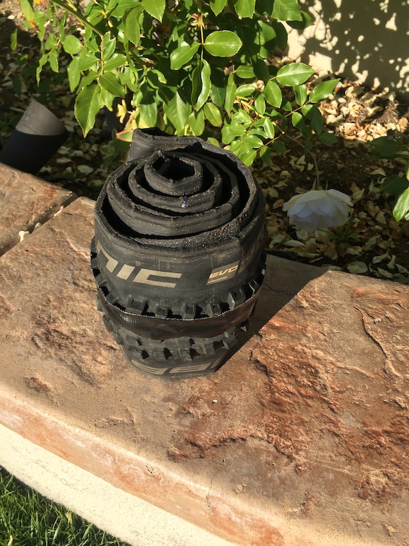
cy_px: 273
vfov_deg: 61.7
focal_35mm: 29
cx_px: 204
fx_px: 457
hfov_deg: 48.2
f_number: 2.2
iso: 32
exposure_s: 1/1163
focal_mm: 4.15
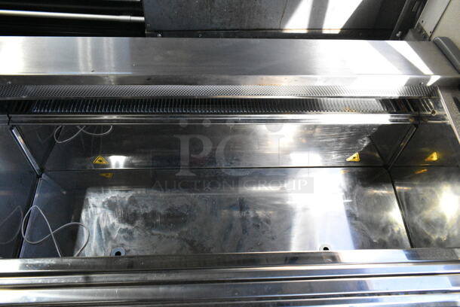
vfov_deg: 48.0
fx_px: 345
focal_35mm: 27
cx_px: 230
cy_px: 154
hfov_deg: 67.3
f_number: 9
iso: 6400
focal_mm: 18
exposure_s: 1/800
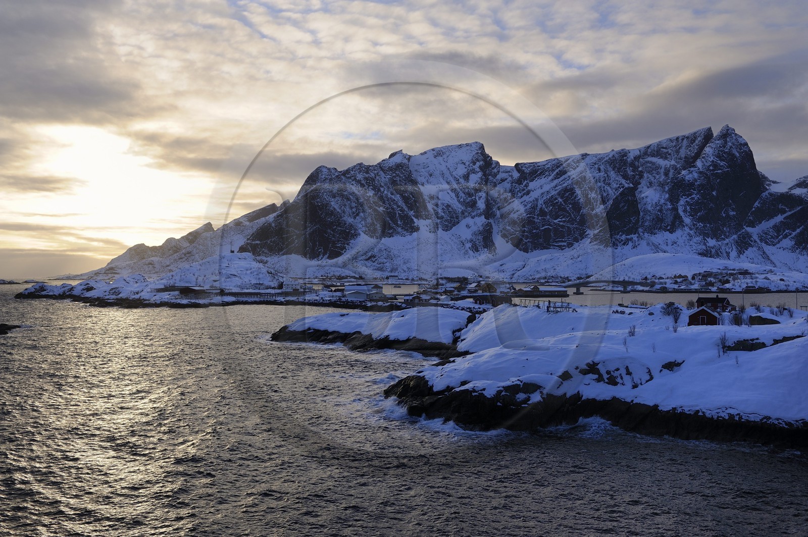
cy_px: 268
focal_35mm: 34
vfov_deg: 38.8
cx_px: 404
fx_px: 762
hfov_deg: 55.8
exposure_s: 1/160
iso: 200
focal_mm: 34
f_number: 16
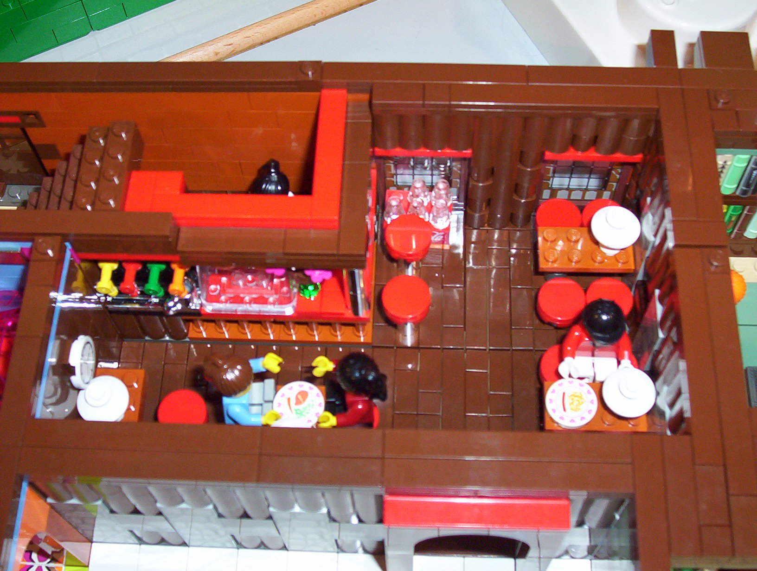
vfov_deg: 27.1
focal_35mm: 54
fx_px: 1184
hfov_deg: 35.5
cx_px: 378
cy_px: 286
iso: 140
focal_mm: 7.1
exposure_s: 1/69.5
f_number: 2.97
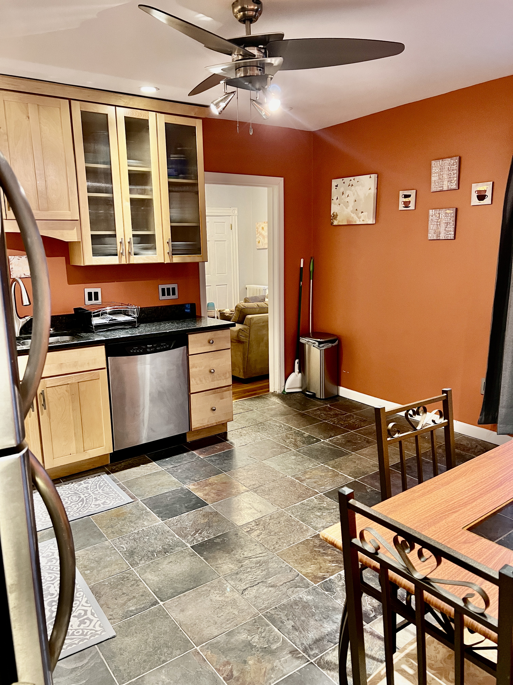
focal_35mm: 26
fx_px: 514
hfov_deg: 53.1
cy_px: 342
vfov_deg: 67.3
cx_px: 256
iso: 400
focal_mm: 5.7
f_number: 1.5
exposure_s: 1/40
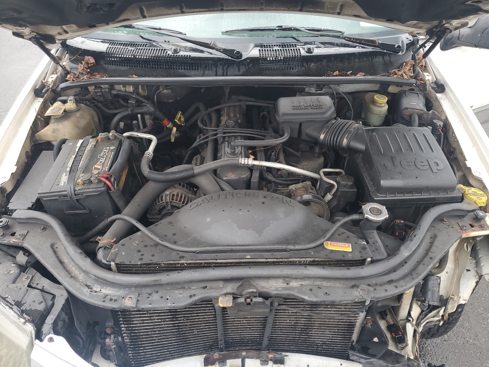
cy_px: 184
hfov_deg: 67.3
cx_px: 244
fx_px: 367
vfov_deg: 53.1
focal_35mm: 26
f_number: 1.5
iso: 63
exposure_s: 1/60.2
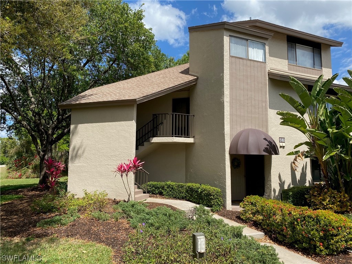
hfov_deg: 67.3
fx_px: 264
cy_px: 132
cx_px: 176
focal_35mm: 26
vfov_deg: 53.1
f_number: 1.8
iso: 32
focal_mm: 4.25
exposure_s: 1/2577
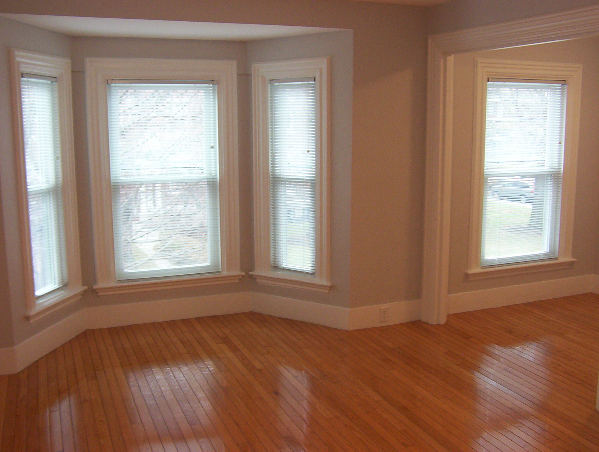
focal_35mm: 36
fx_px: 624
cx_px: 300
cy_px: 226
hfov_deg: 51.2
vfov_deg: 39.8
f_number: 2.76
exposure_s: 1/32.6
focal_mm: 5.54
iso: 140
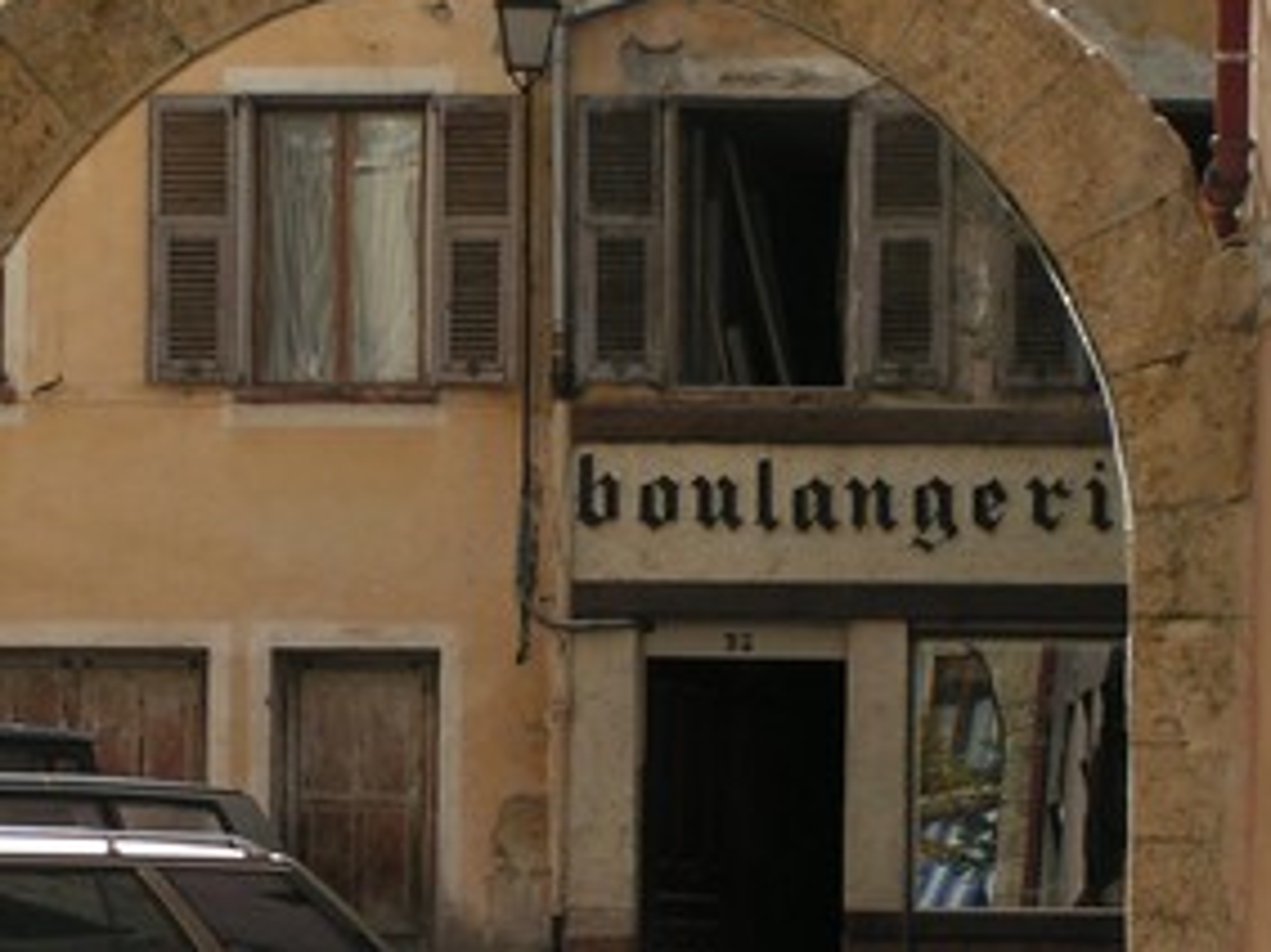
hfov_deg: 9.6
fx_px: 7561
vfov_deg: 7.2
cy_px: 752
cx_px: 638
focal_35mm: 206
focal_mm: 14.5
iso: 50
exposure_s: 1/200
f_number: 5.6
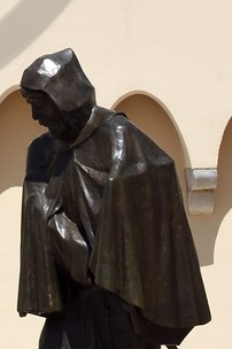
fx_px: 1376
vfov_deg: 13.4
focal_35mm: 142
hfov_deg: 9.1
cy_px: -219
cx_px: -214
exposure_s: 1/250
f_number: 13
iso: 200
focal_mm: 27
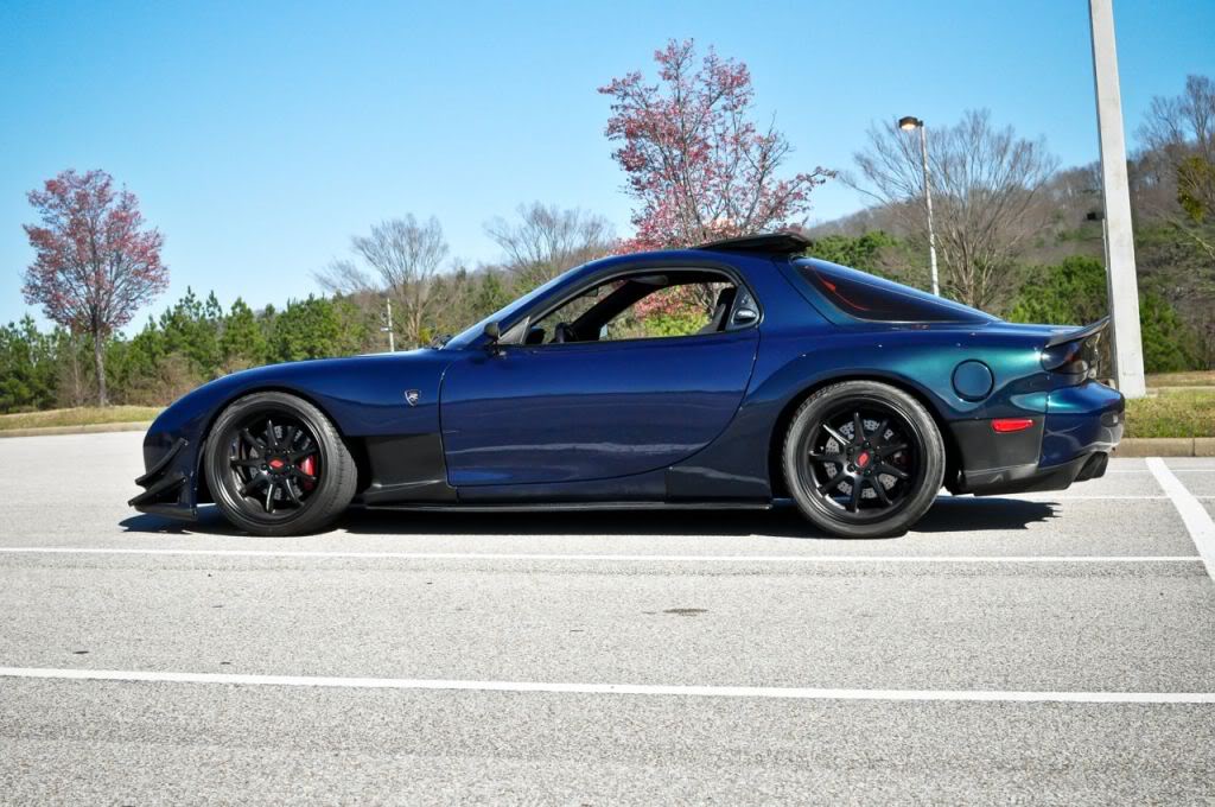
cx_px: 608
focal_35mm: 52
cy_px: 404
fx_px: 1770
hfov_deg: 37.9
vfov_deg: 25.7
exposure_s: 1/3200
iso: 1600
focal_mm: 35
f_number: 6.3
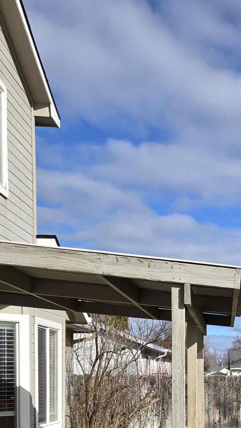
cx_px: 338
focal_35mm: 56
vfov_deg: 35.8
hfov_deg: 19.3
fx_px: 636
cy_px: 355
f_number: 1.8
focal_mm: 5.4
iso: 25
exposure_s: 1/2283
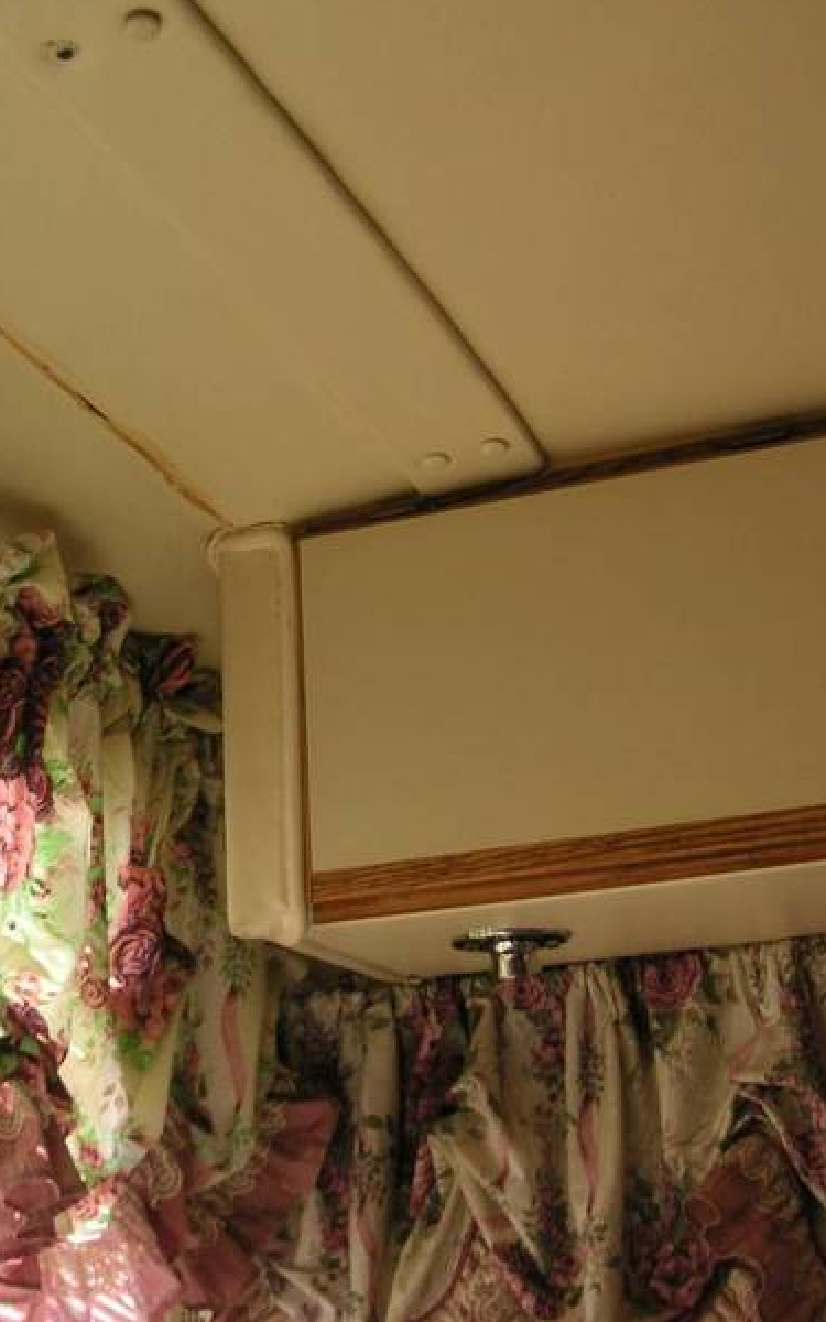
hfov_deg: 24.2
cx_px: 244
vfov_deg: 38.2
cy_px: 657
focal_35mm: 53
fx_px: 1909
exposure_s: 1/90
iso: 50
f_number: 2.8
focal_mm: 6.1
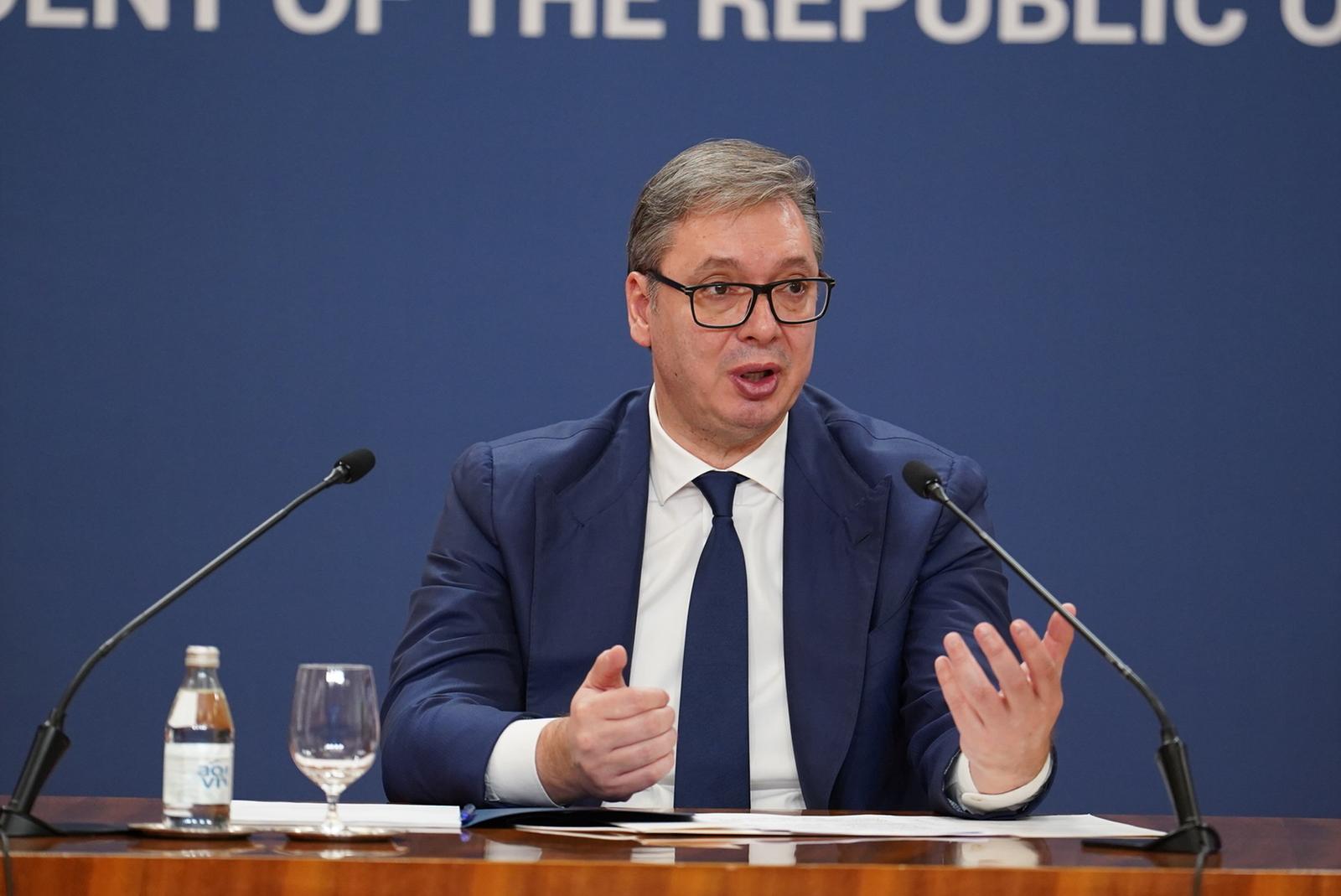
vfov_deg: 5.2
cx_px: 670
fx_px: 9840
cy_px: 448
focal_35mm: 264
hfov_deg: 7.8
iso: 2000
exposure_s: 1/500
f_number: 2.8
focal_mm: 176
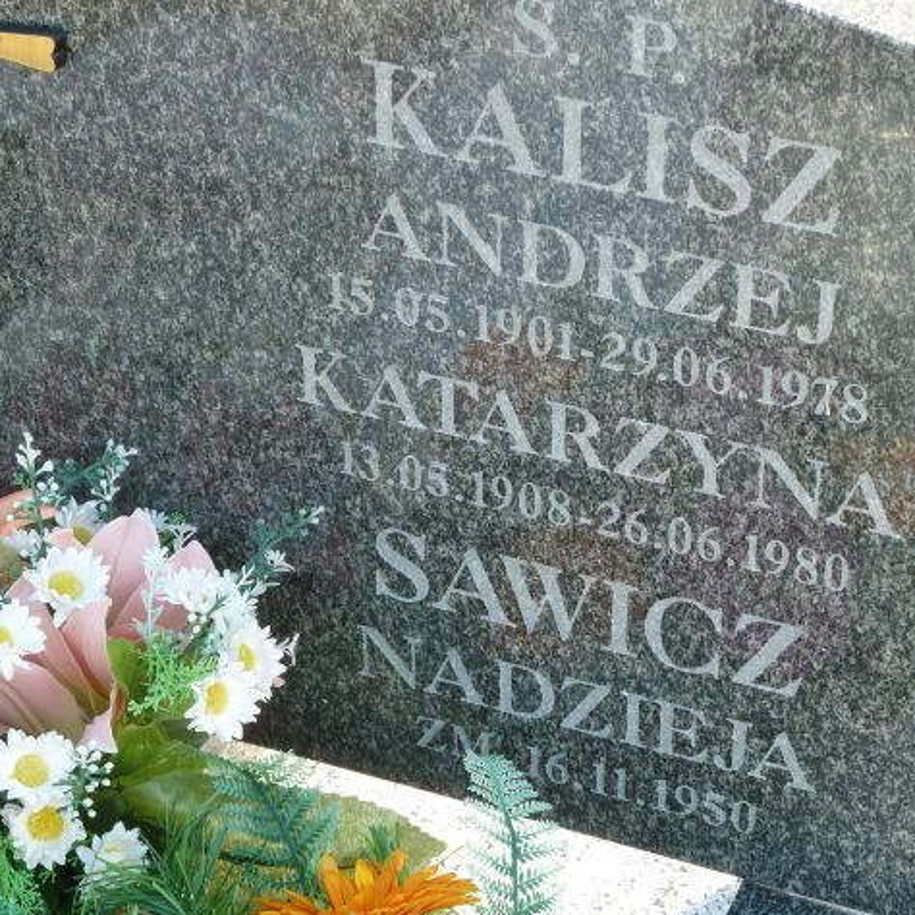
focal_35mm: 99
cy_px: 459
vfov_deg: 17.6
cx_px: 571
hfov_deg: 17.5
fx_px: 2961
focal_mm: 13.7
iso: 100
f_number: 4.2
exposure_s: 1/40
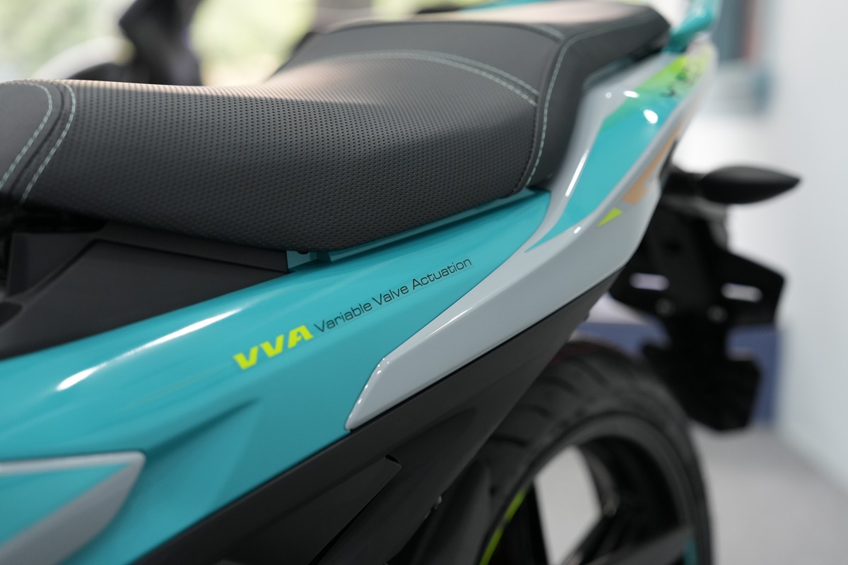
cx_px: 424
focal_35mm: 57
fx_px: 1343
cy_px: 282
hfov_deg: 35.1
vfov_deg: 23.8
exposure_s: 1/320
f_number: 2.8
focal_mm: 57
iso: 1250
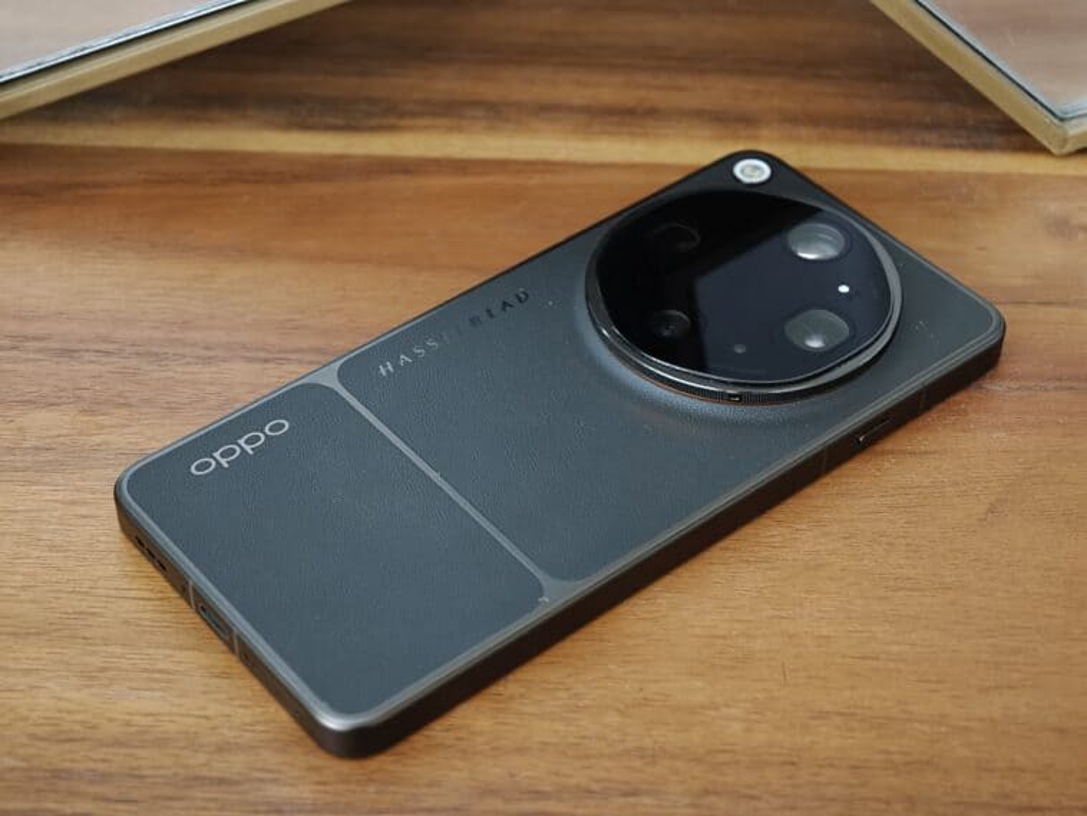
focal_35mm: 70
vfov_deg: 21.0
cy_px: 408
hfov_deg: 27.8
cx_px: 544
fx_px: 2199
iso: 3200
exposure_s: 1/12
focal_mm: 16.53
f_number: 13
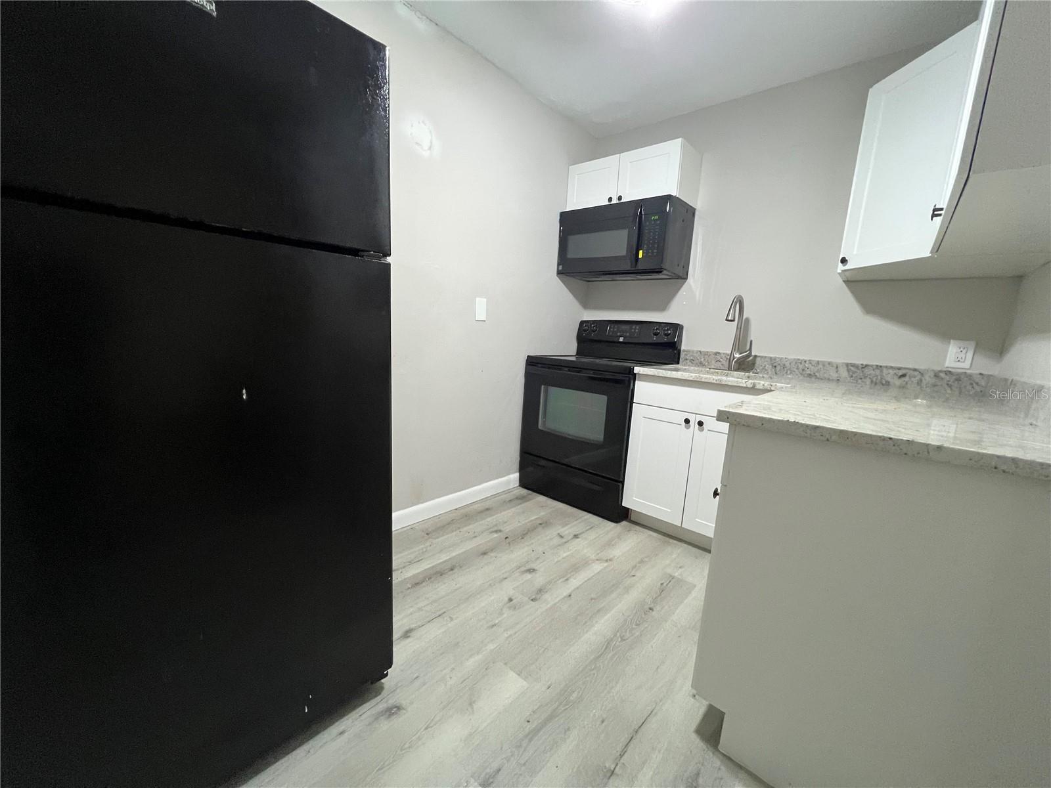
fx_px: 395
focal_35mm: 13
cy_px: 394
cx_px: 526
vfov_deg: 89.9
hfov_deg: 106.2
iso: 400
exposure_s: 1/60
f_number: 1.8
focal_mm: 1.57
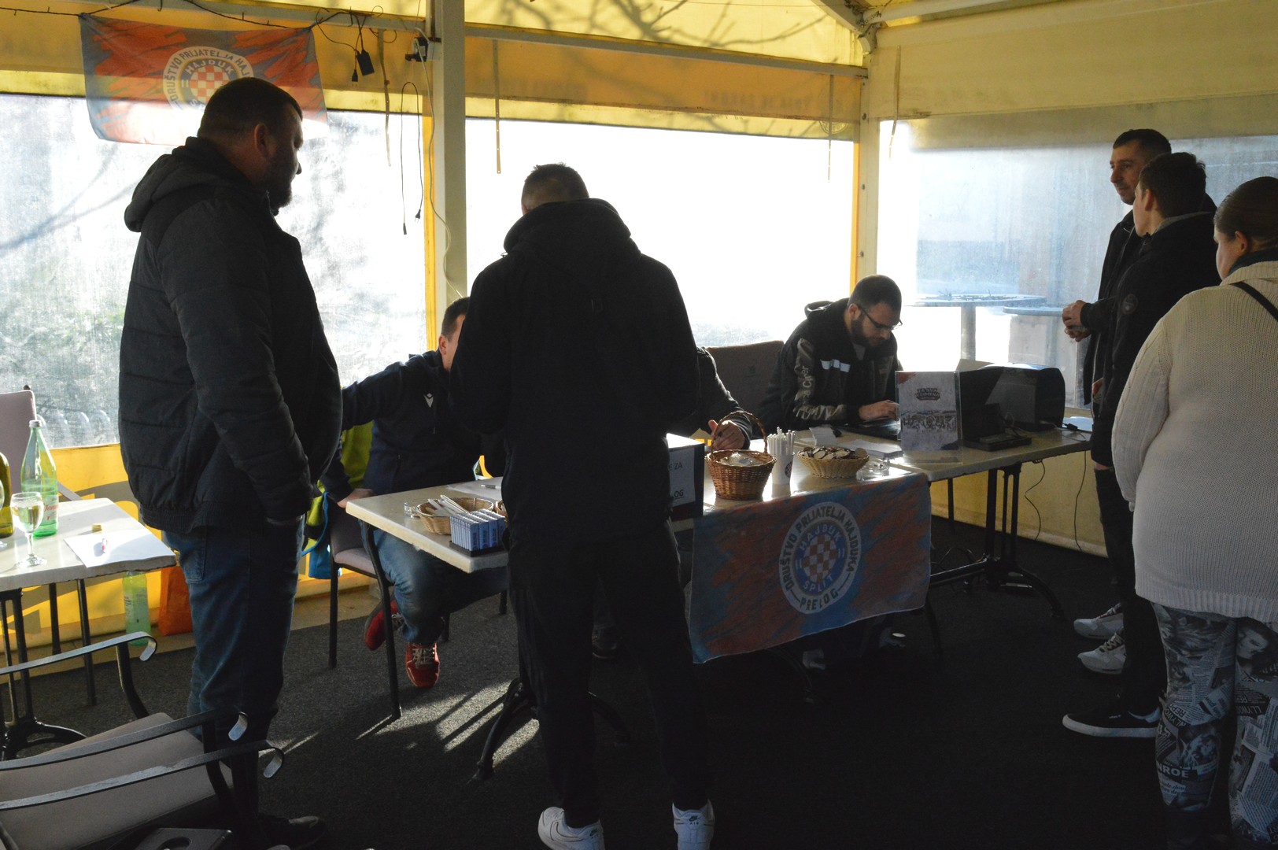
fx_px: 1224
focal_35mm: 34
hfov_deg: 55.1
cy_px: 425
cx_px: 639
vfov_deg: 38.3
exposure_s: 1/500
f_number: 11
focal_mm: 23
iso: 3200
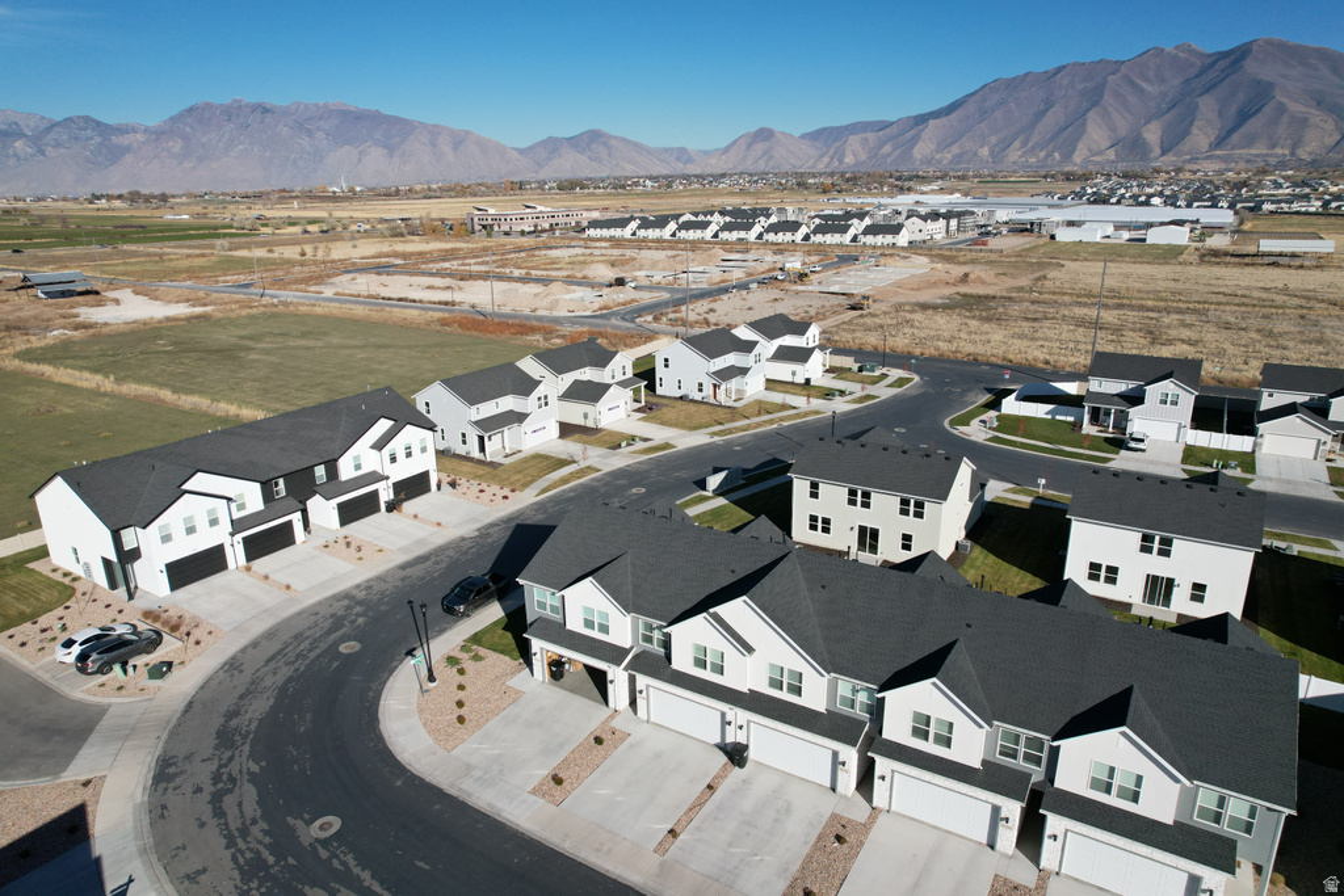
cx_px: 672
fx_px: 821
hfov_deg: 78.6
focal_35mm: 22
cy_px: 448
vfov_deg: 57.2
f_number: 2.8
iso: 150
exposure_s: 1/4000
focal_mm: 8.38
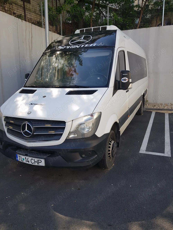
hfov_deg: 53.1
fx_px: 173
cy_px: 115
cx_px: 86
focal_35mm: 26
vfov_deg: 67.3
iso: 40
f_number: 1.7
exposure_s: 1/833
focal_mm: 4.2
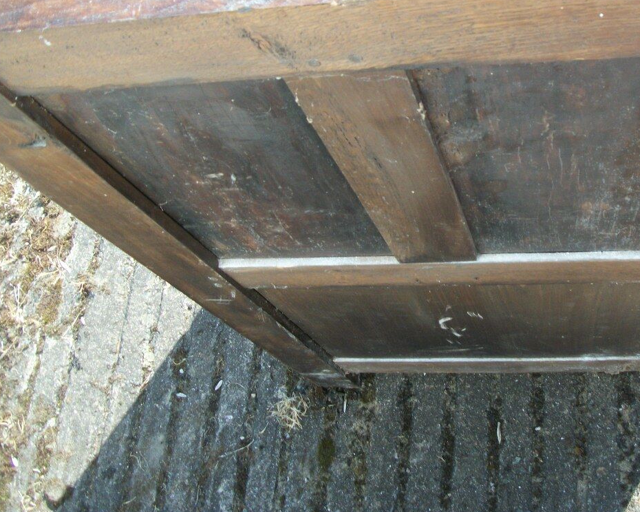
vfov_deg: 34.7
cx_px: 419
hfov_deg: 42.4
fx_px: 814
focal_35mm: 43
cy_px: 184
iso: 80
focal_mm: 5.7
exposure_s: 1/200
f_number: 2.9
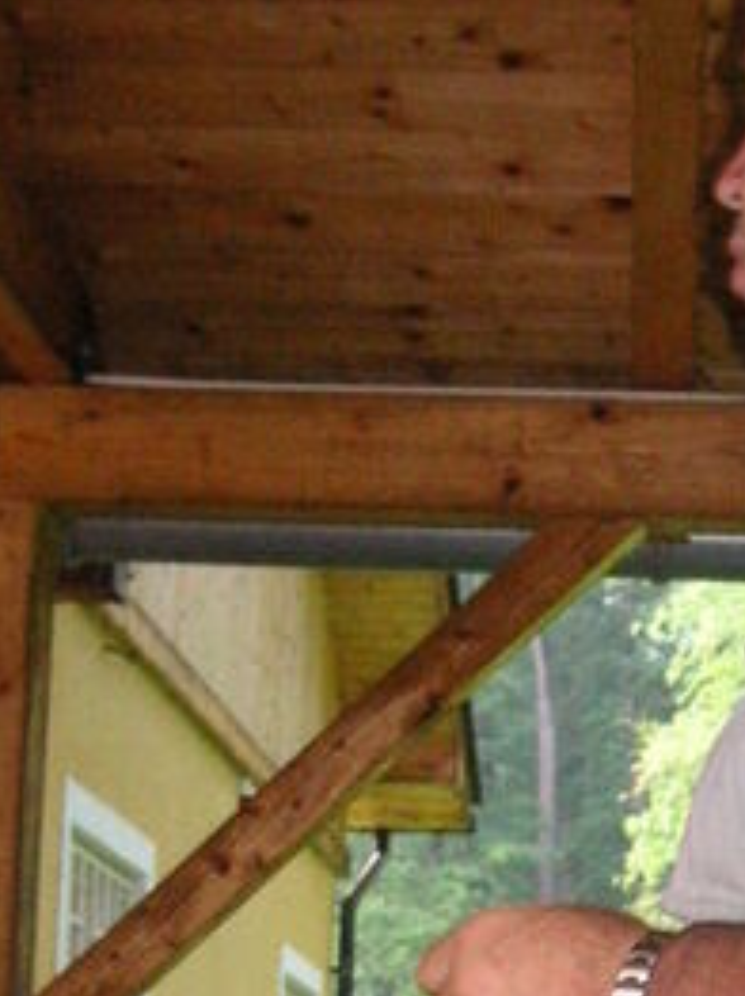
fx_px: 3248
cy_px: 909
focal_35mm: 113
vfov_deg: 17.2
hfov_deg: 13.0
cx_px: 677
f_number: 2.8
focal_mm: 6.1
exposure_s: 1/45
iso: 160
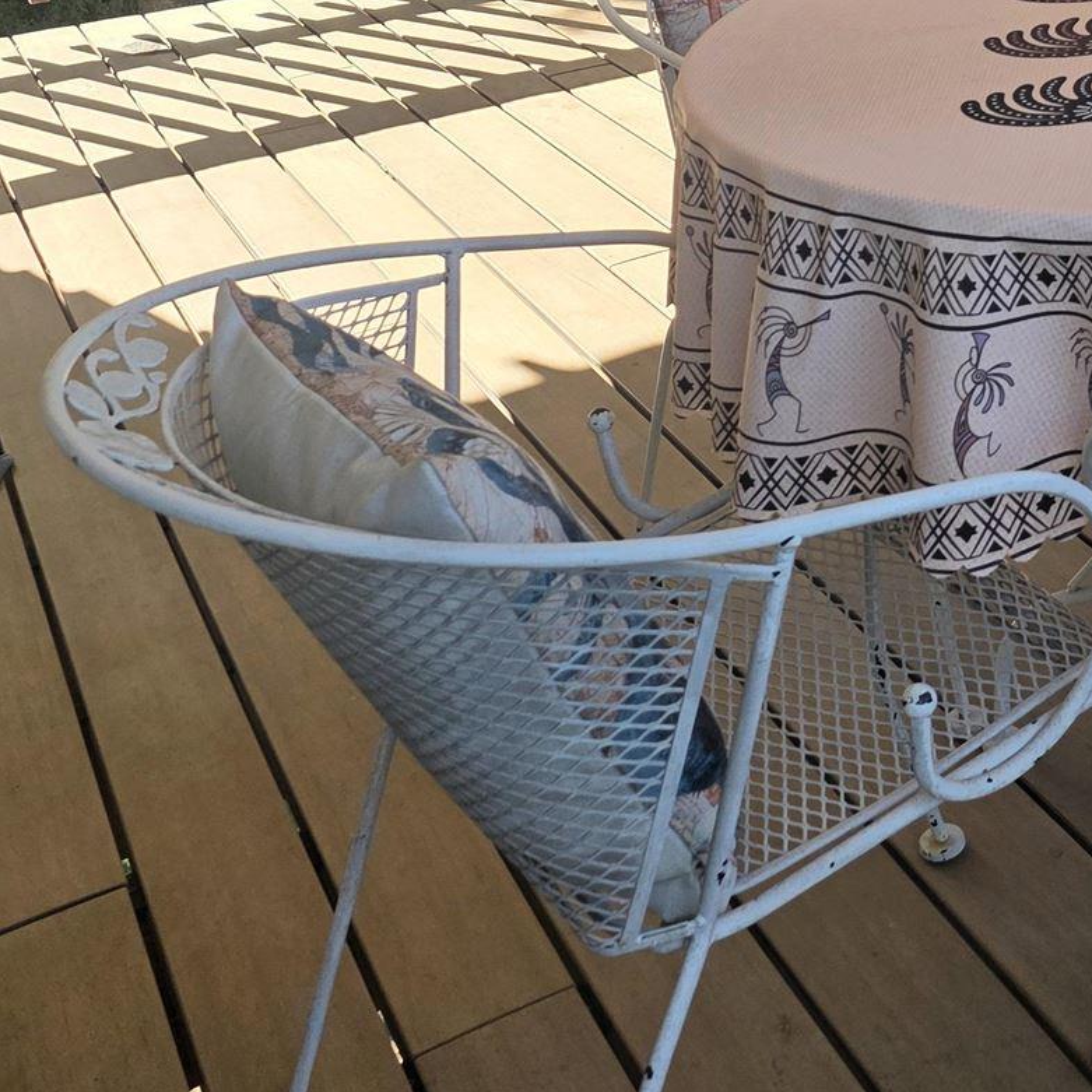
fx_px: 2141
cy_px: -158
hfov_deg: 26.9
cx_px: 1117
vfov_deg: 26.1
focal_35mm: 60
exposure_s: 1/1667
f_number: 1.7
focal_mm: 6.3
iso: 80
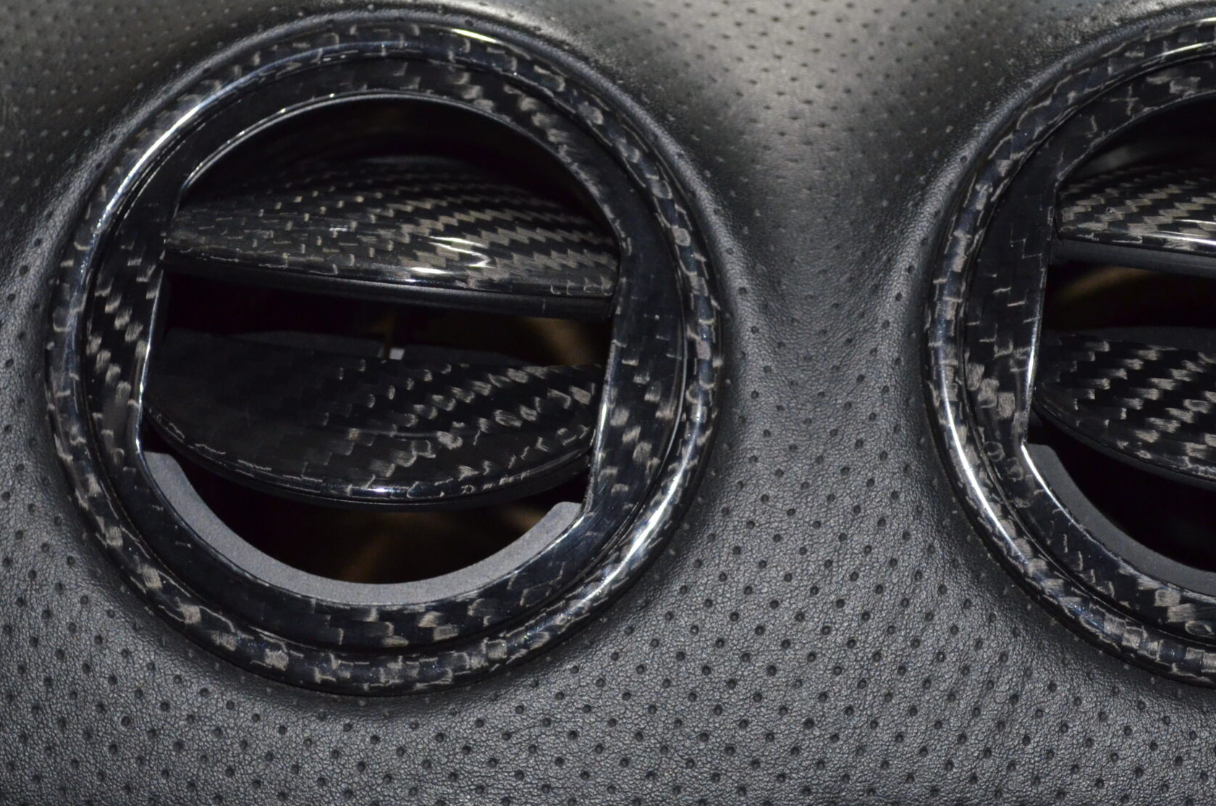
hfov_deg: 21.3
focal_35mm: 96
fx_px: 3236
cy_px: 377
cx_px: 730
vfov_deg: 14.2
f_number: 5.3
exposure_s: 1/60
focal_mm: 42
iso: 2500
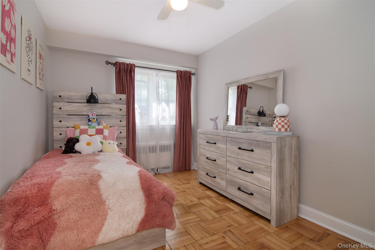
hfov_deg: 95.0
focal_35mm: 16
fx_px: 172
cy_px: 125
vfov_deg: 72.0
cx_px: 188
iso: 640
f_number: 8
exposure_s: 1/60
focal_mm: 11
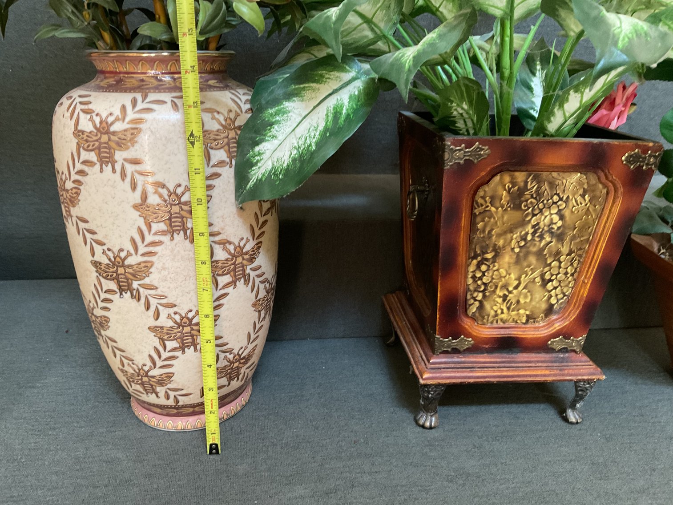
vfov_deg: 48.2
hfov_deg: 61.7
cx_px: 336
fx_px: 564
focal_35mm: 29
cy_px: 252
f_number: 1.8
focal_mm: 3
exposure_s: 1/30
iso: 250
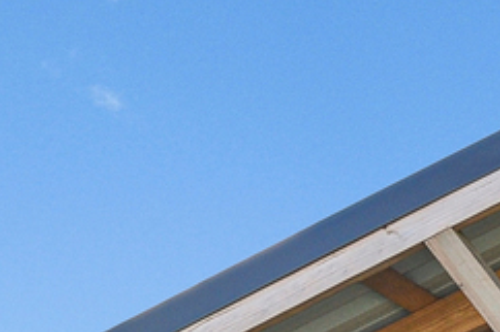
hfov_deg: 12.0
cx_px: 1417
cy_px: 588
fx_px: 1485
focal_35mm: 107
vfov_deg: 11.8
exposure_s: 1/320
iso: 400
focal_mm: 16
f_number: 8
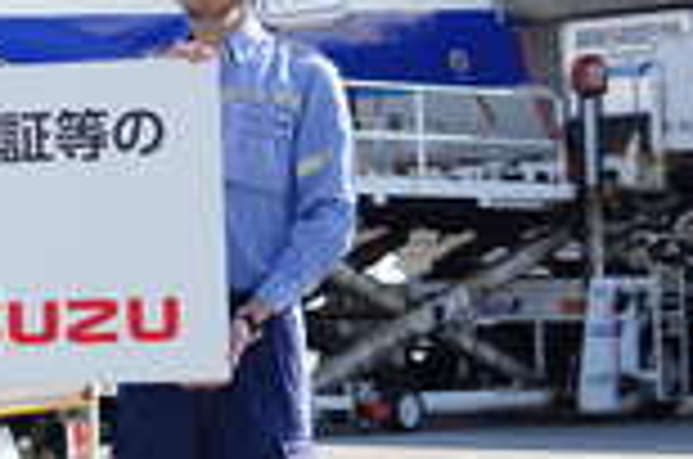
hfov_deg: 15.0
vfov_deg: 10.9
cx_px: -405
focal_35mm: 125
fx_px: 2401
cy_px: 176
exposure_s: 1/1000
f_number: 4
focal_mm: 32
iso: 160
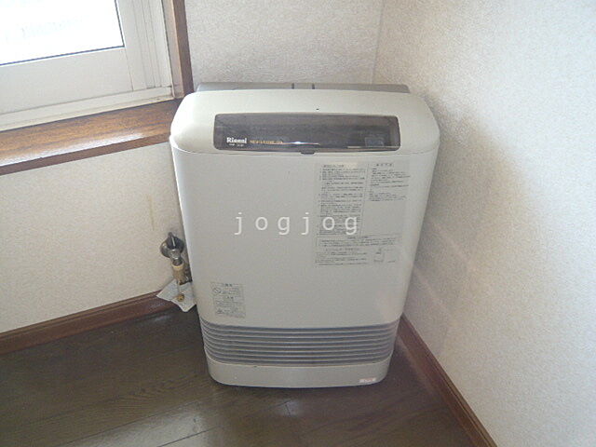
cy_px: 224
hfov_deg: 63.4
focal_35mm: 28
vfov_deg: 49.7
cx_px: 298
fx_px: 482
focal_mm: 4.6
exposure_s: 1/30
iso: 100
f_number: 2.8
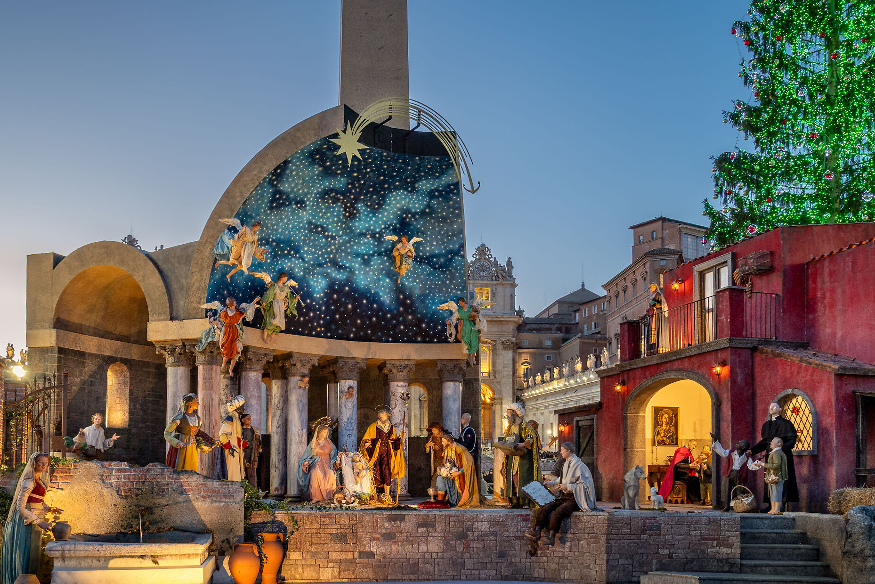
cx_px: 329
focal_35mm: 31
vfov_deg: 42.2
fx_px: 753
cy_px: 333
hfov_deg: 59.5
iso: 800
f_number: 11
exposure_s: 1/2.5
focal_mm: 24
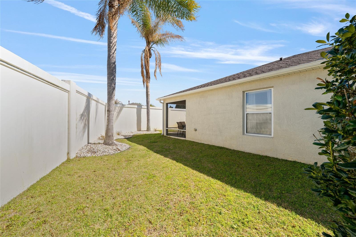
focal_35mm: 14
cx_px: 178
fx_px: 138
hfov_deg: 104.3
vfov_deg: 81.2
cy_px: 118
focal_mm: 14
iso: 100
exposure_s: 1/320
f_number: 8
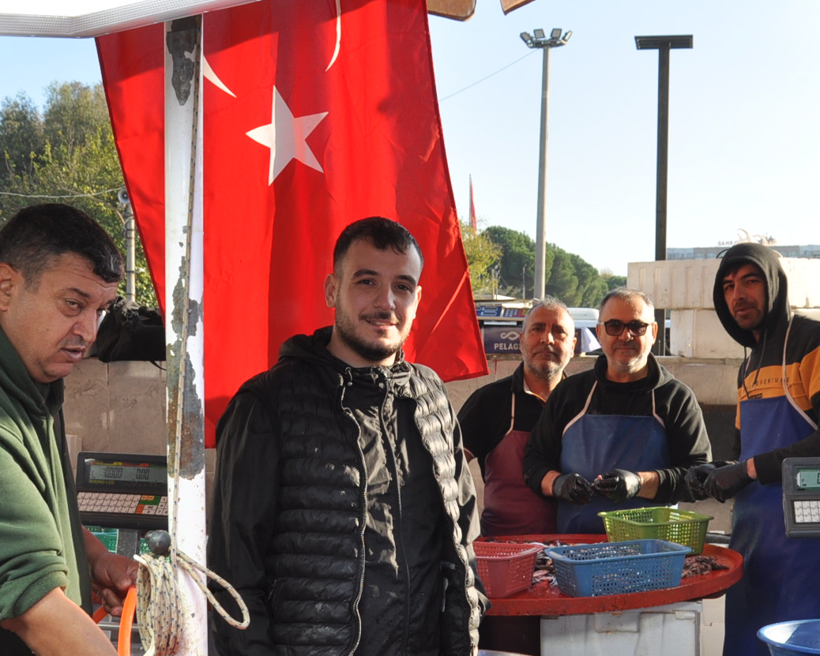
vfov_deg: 24.9
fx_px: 1480
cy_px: 406
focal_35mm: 61
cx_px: 480
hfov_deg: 30.9
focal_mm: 21
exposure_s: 1/200
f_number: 9
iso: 200
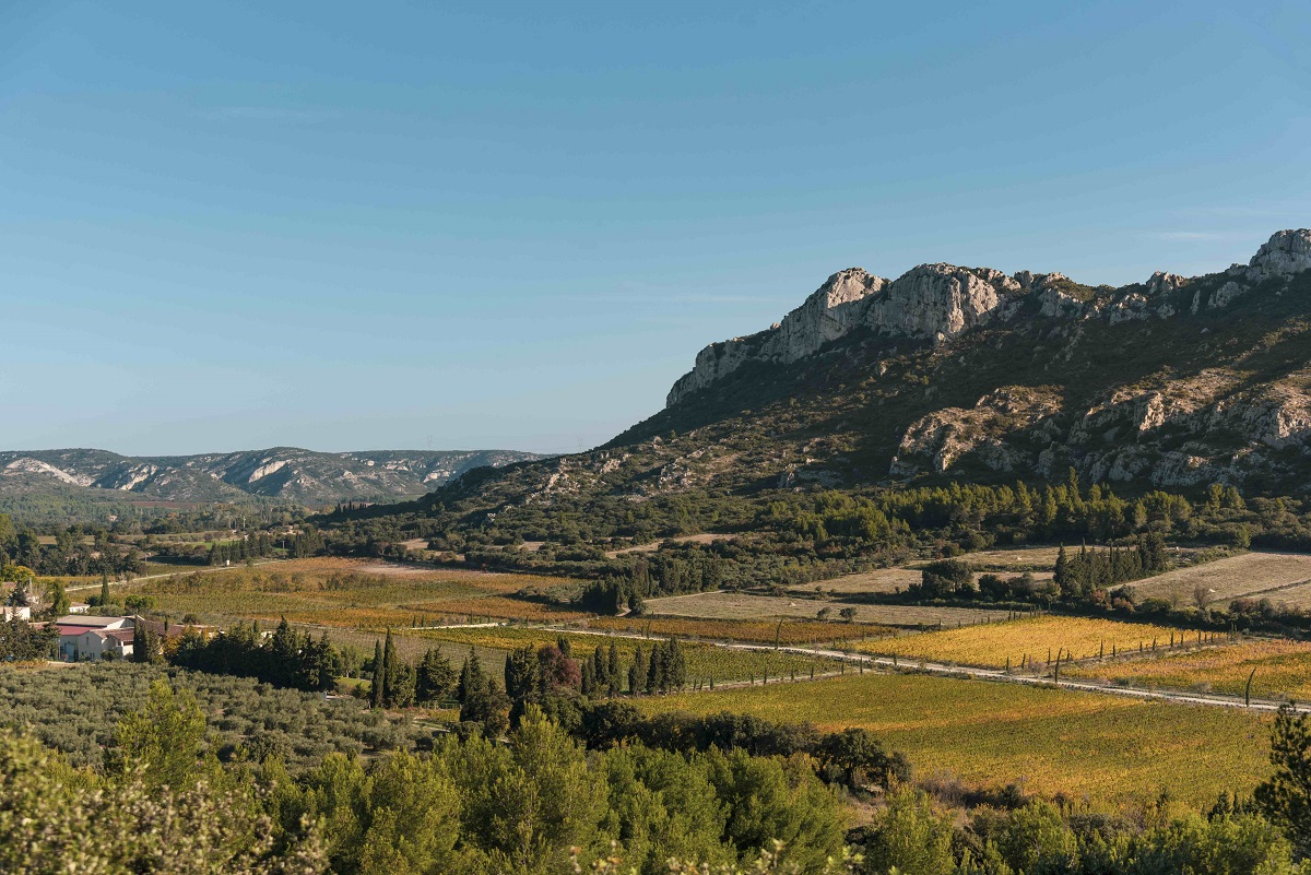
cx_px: 656
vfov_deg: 27.0
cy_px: 438
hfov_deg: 39.6
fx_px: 1821
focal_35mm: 50
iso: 250
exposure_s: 1/1250
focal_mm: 50
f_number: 5
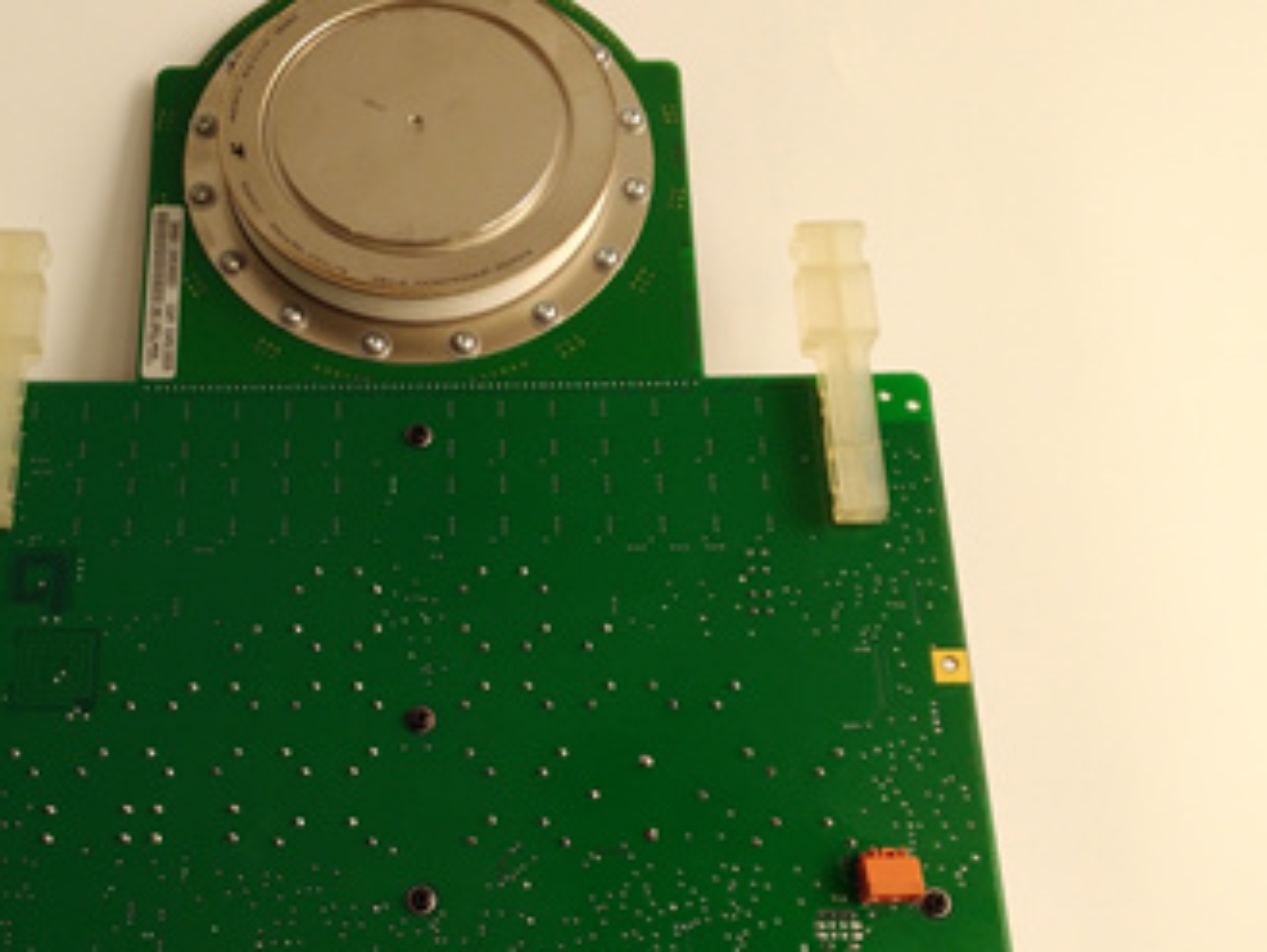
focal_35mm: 41
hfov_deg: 44.7
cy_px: 569
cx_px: 370
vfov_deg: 35.0
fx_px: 1501
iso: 143
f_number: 2
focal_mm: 3.79
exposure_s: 1/50
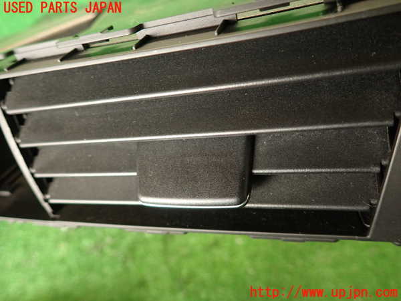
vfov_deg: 54.9
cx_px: 200
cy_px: 150
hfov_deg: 69.4
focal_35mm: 25
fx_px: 290
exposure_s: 1/30
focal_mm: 4.5
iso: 200
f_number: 2
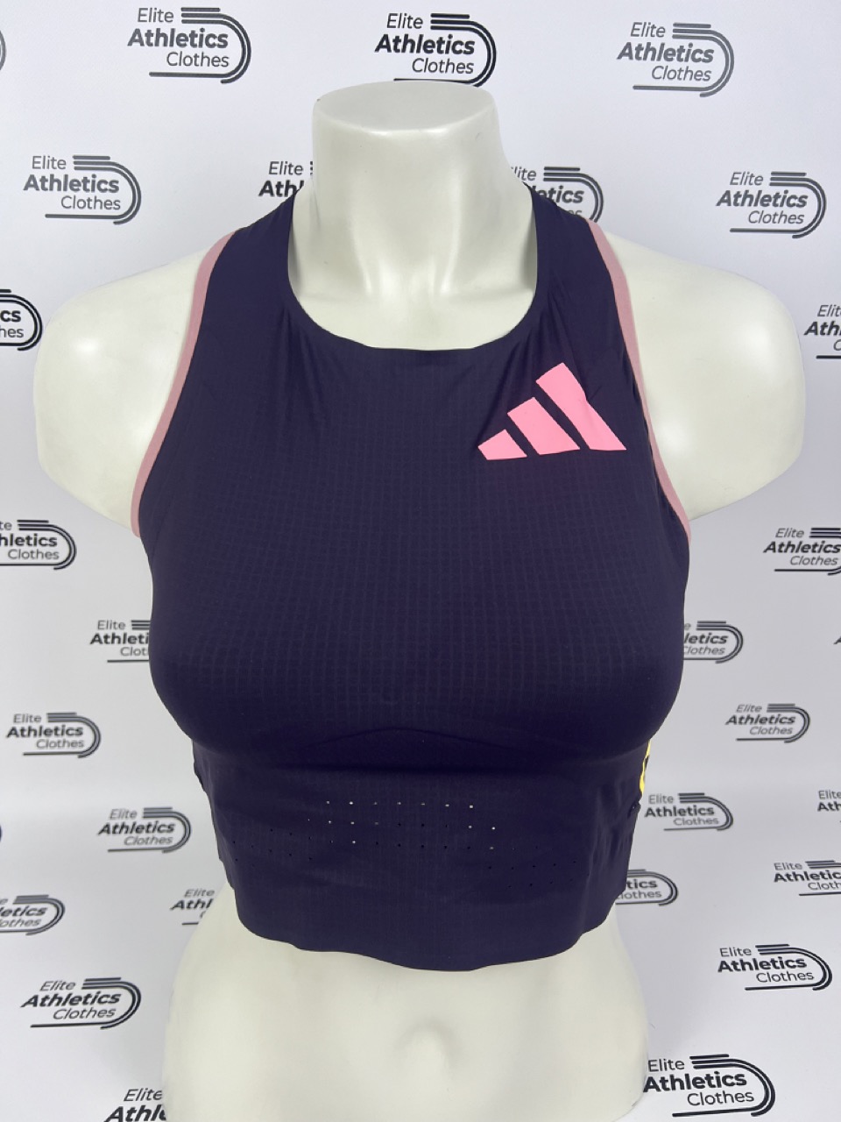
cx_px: 420
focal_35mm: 26
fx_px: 842
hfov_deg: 53.1
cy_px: 561
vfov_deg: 67.3
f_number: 1.5
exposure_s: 1/100
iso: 125
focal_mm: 5.7
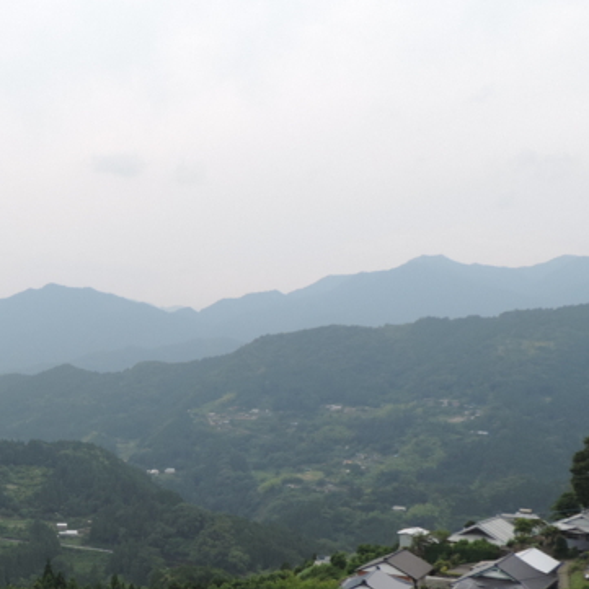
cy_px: 445
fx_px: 905
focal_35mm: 47
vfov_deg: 35.2
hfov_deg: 34.0
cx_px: 55
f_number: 3
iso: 80
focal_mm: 4.3
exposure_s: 1/320
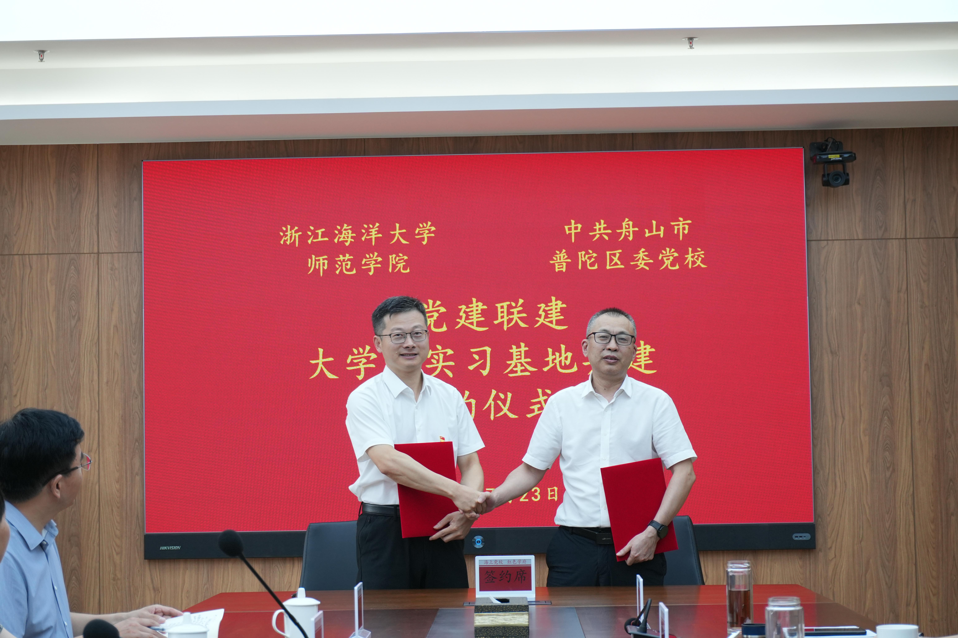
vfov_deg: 18.2
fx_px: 1996
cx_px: 479
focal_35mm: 75
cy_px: 319
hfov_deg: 27.0
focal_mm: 50
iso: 500
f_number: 6.3
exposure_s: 1/80
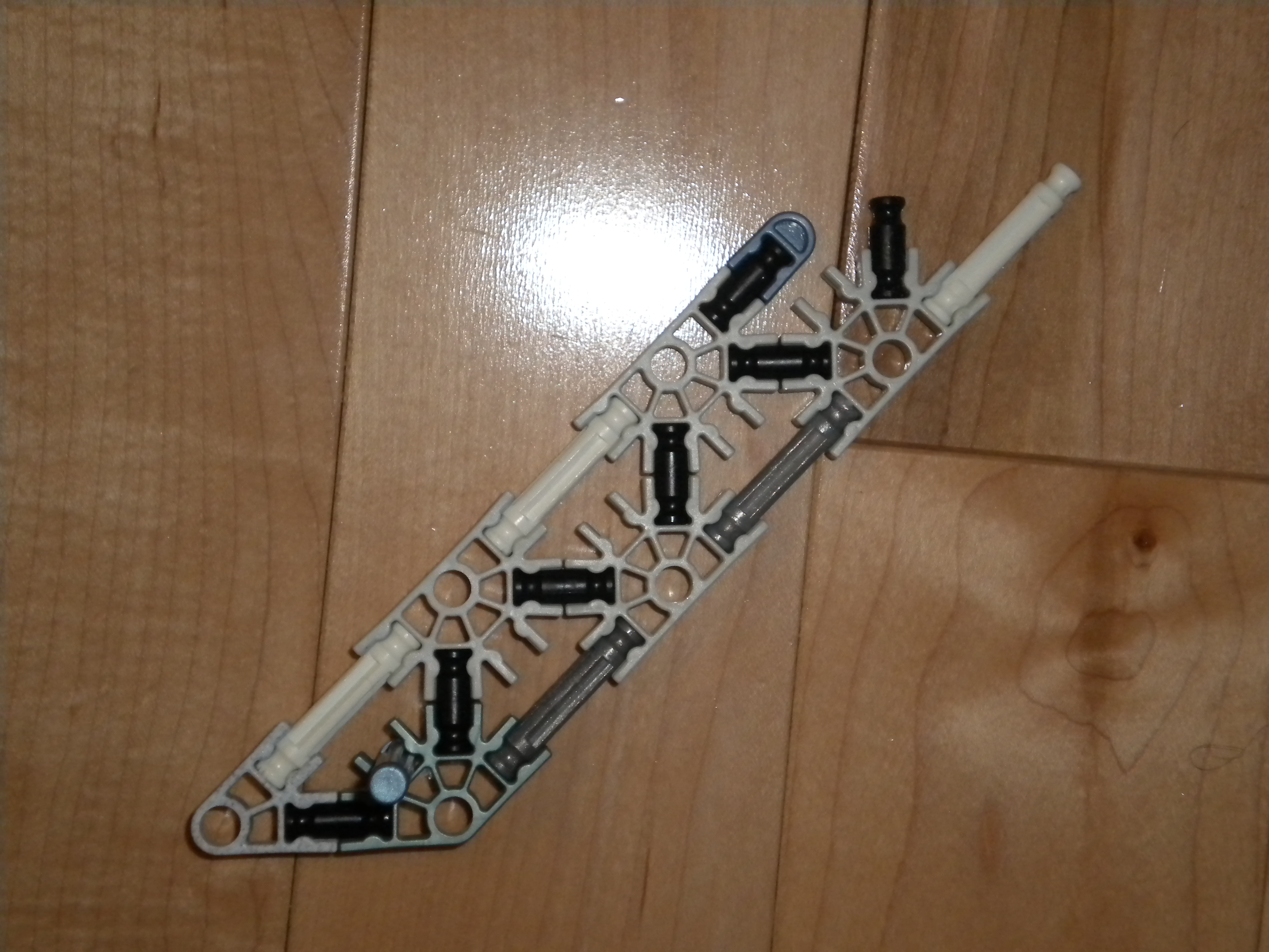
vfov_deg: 21.6
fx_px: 2493
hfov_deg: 28.6
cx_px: 634
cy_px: 476
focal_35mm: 68
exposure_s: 1/60
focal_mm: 12.3
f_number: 4.6
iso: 400
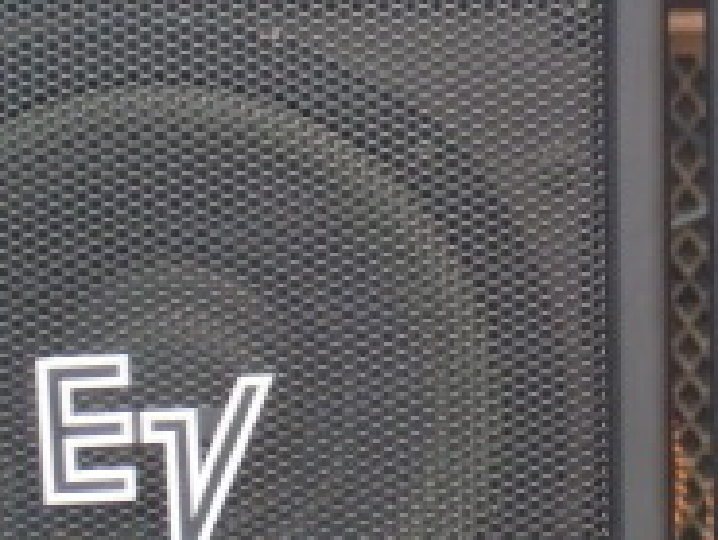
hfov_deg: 6.1
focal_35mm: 322
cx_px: 691
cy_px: 101
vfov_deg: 4.6
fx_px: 6683
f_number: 5.2
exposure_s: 1/2
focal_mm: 16.5
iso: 200
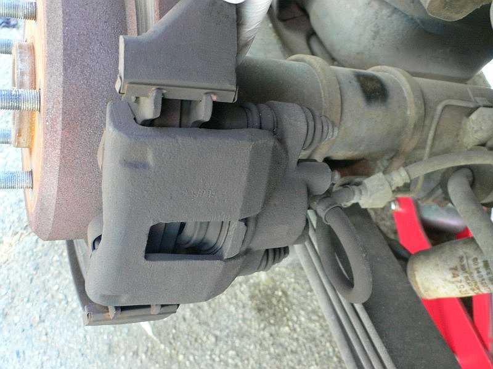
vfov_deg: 41.8
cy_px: 184
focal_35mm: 34
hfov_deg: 54.0
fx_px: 484
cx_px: 246
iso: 200
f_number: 2.8
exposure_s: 1/20
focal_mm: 6.3
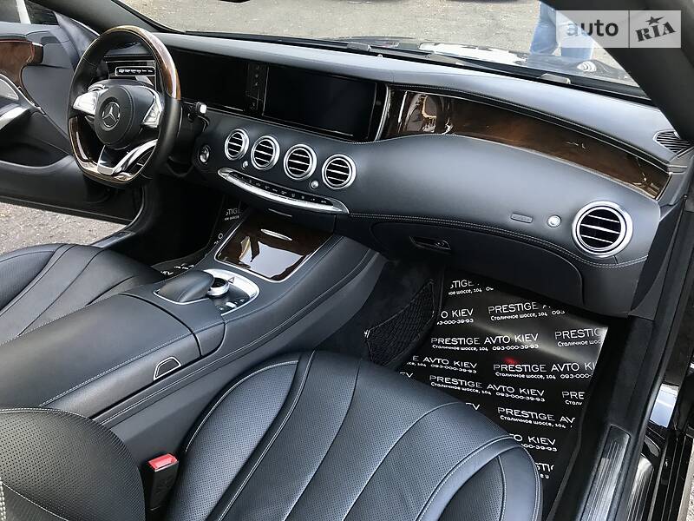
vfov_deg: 49.7
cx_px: 347
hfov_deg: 63.4
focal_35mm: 28
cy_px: 260
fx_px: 561
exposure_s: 1/33
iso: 20
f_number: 1.8
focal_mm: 4
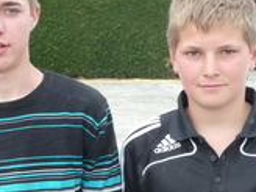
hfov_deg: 19.0
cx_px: 44
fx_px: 754
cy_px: 149
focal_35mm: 102
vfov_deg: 14.4
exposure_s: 1/50
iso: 80
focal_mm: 6.9
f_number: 5
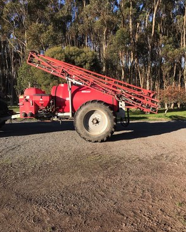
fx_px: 206
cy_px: 119
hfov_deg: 48.6
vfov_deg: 58.7
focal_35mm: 30
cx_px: 94
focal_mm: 3.99
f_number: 1.8
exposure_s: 1/766
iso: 20
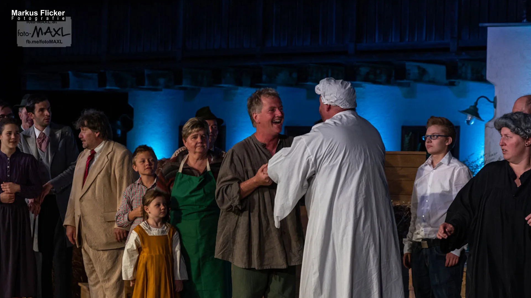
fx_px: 1774
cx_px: 265
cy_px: 175
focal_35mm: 126
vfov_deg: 9.6
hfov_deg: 17.0
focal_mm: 80
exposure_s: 1/250
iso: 800
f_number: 4
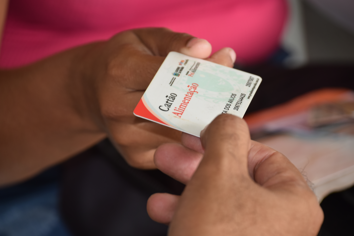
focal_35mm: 292
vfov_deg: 4.7
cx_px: 177
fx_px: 2876
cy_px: 118
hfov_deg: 7.0
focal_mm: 195
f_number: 6.3
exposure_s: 1/125
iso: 360
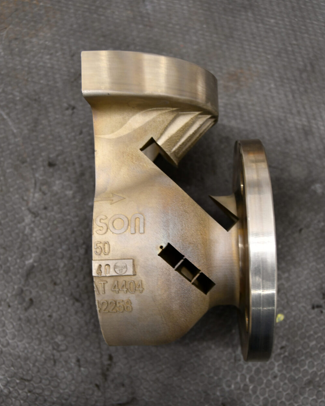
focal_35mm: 46
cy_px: 218
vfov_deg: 40.3
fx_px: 553
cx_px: 164
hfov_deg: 32.8
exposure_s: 1/13
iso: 250
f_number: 4
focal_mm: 27
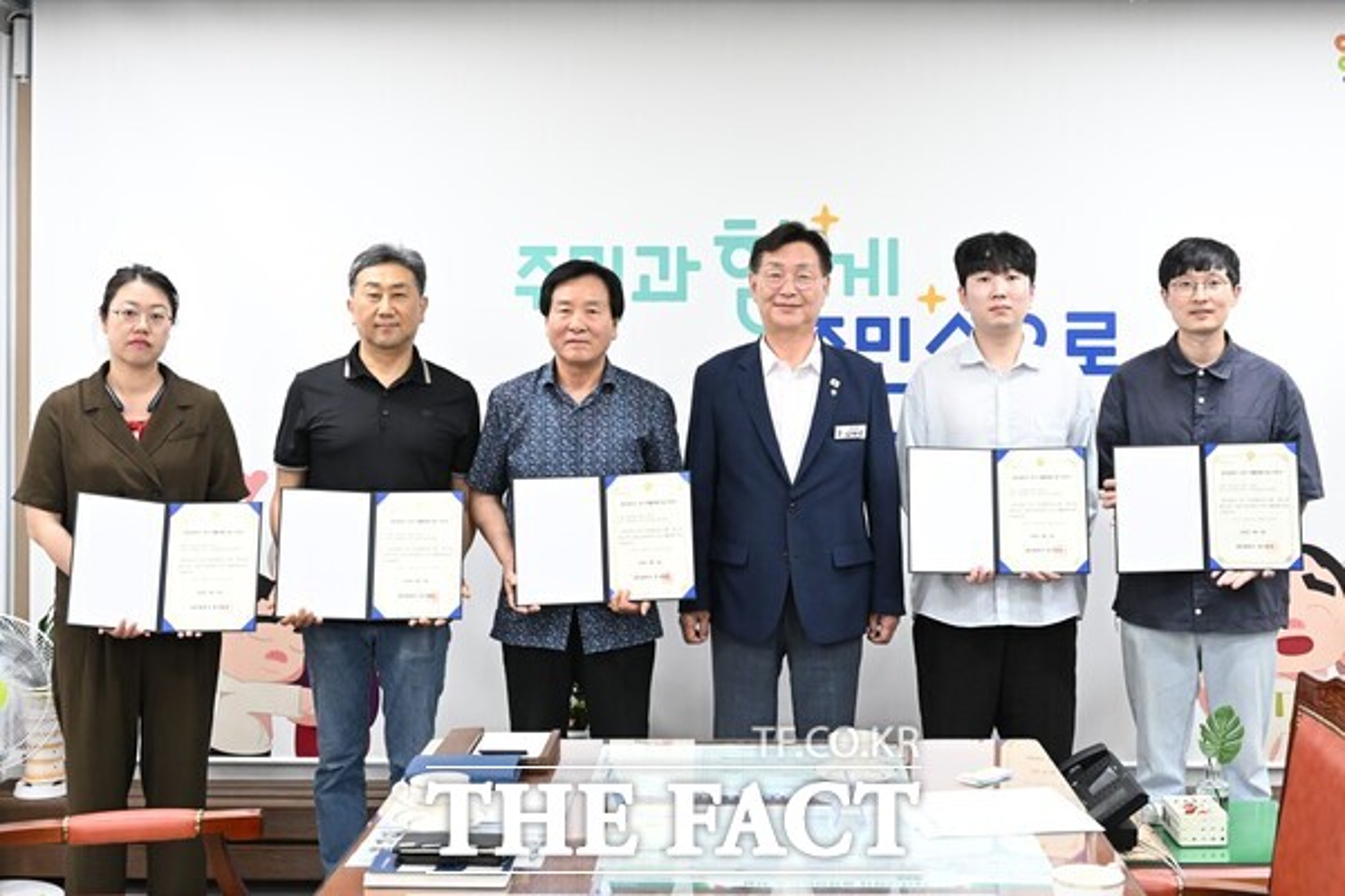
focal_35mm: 40
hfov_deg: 48.5
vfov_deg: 33.4
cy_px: 448
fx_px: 1494
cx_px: 672
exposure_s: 1/160
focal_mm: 40
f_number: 5.6
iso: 3200
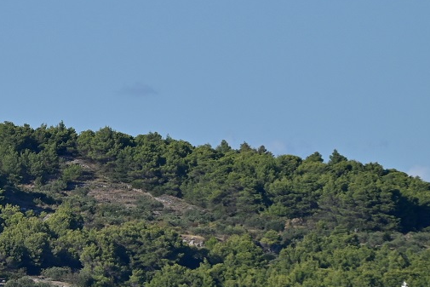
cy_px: 278
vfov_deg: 1.5
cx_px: -25
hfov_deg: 2.3
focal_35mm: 891
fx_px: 10645
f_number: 5.6
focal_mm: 300
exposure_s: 1/2500
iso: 250
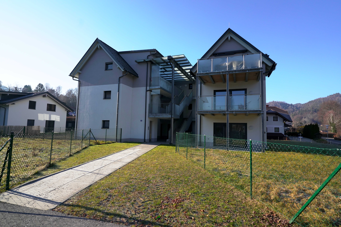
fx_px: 189
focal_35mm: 20
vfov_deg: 61.9
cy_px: 114
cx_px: 170
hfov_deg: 84.0
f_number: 5.6
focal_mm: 20
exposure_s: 1/2000
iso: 800
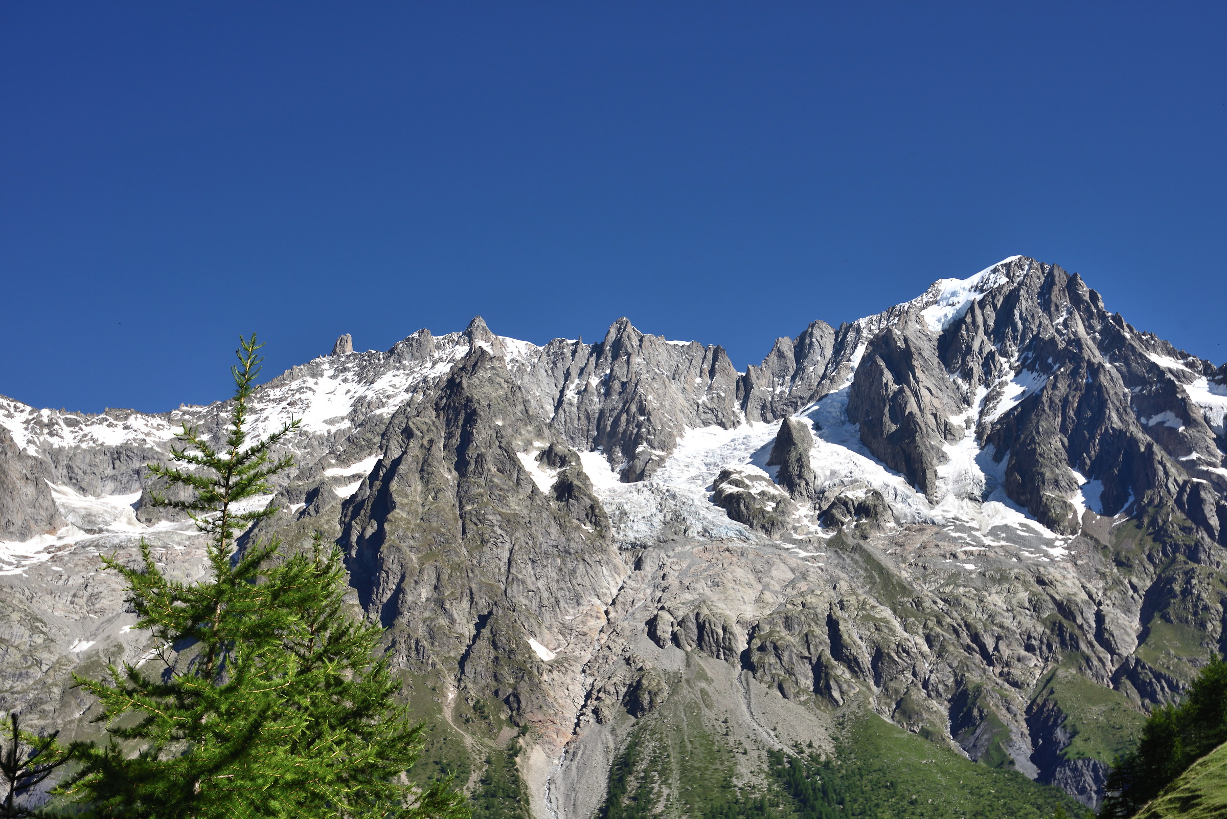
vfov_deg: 37.9
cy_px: 410
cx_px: 614
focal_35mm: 35
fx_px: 1193
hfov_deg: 54.4
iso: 100
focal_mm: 35
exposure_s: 1/160
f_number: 8
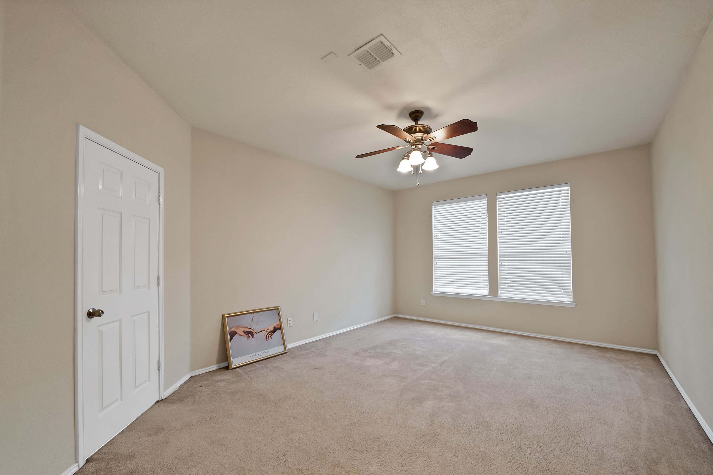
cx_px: 356
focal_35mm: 13
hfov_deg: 108.3
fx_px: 257
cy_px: 252
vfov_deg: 85.3
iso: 640
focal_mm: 12
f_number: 9
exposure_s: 1/1.67
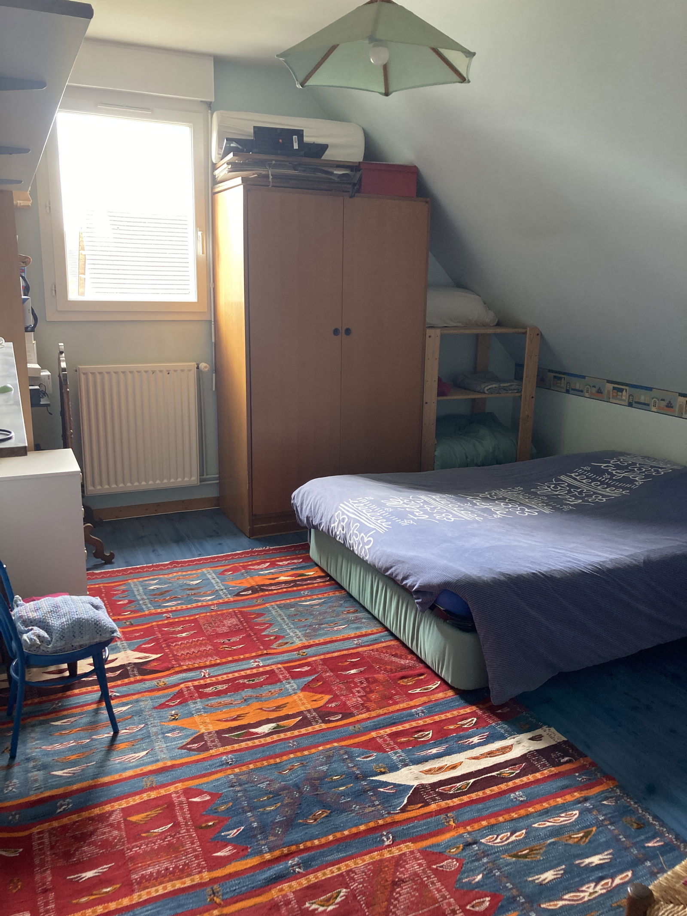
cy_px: 458
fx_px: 741
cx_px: 344
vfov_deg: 63.4
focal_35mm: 28
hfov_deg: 49.7
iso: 200
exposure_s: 1/60
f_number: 1.8
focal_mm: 3.99
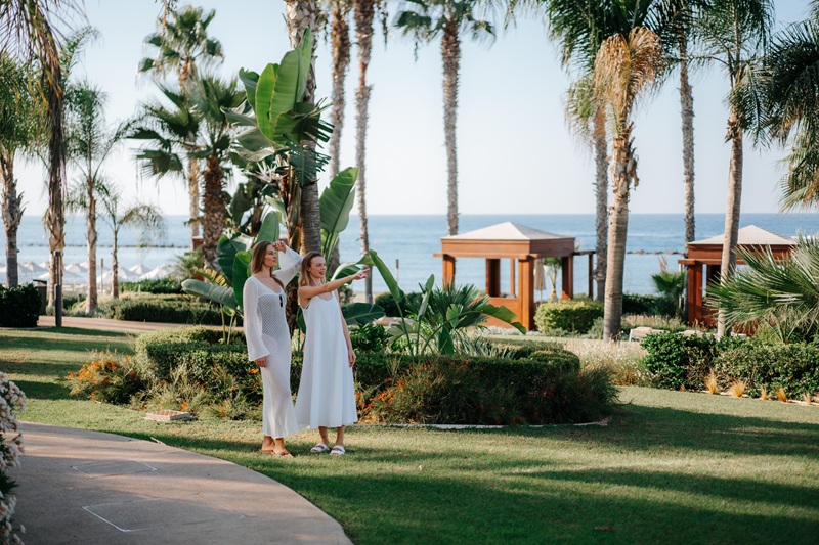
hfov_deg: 36.3
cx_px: 410
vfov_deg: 24.6
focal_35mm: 55
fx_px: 1251
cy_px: 272
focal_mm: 55
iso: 100
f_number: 1.8
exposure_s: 1/1600
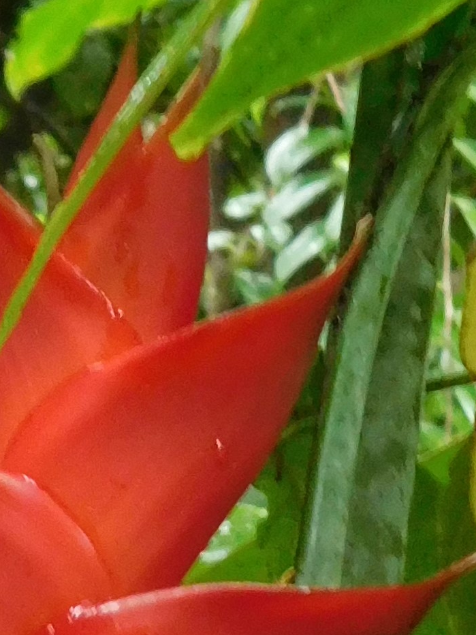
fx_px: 5445
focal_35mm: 297
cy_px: 841
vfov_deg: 6.6
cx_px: 118
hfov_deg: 5.0
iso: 400
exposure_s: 1/40
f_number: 4.9
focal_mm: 20
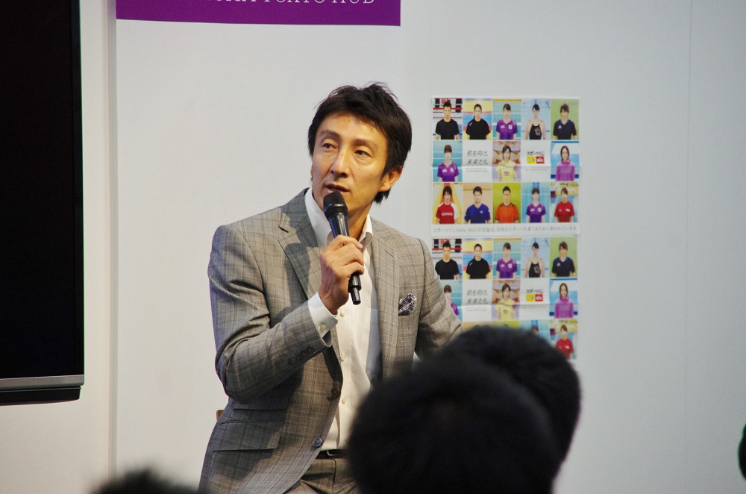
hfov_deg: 10.2
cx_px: 373
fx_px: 4187
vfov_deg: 6.8
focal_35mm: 202
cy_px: 247
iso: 1600
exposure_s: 1/200
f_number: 5.6
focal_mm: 135
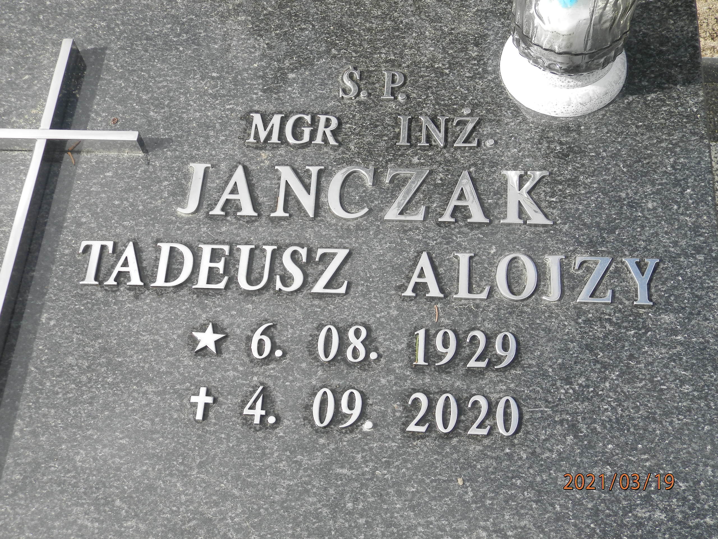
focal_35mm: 46
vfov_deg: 31.5
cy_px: 270
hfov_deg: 41.2
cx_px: 359
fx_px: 954
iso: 80
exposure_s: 1/500
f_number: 3.6
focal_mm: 8.2
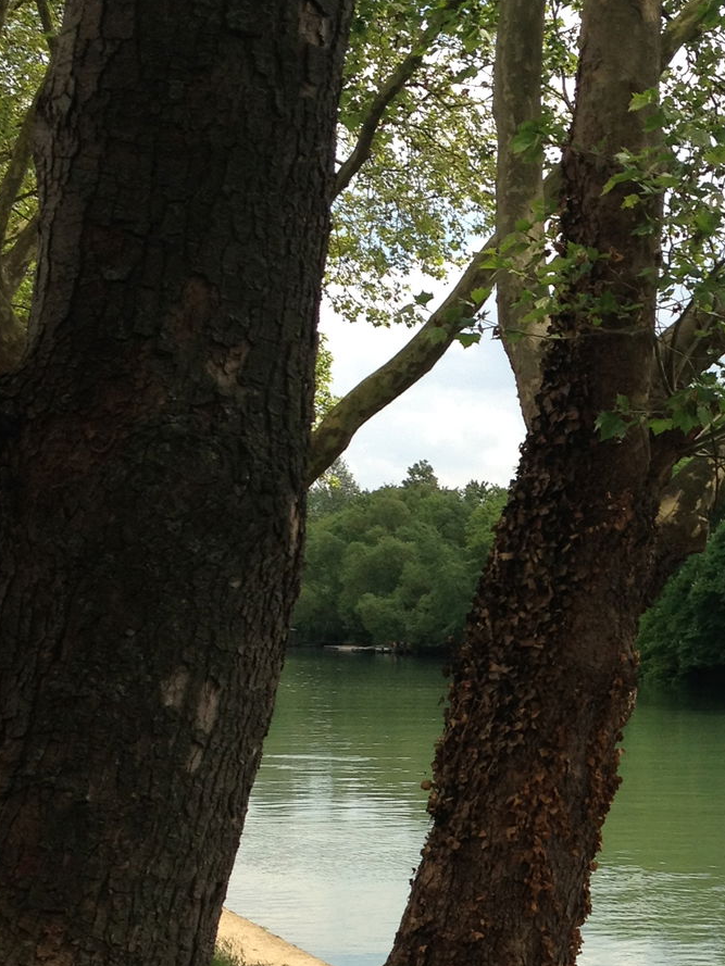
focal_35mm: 84
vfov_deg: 23.0
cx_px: 715
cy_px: 729
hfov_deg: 17.2
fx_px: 2345
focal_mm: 4.28
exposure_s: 1/905
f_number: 2.4
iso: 50
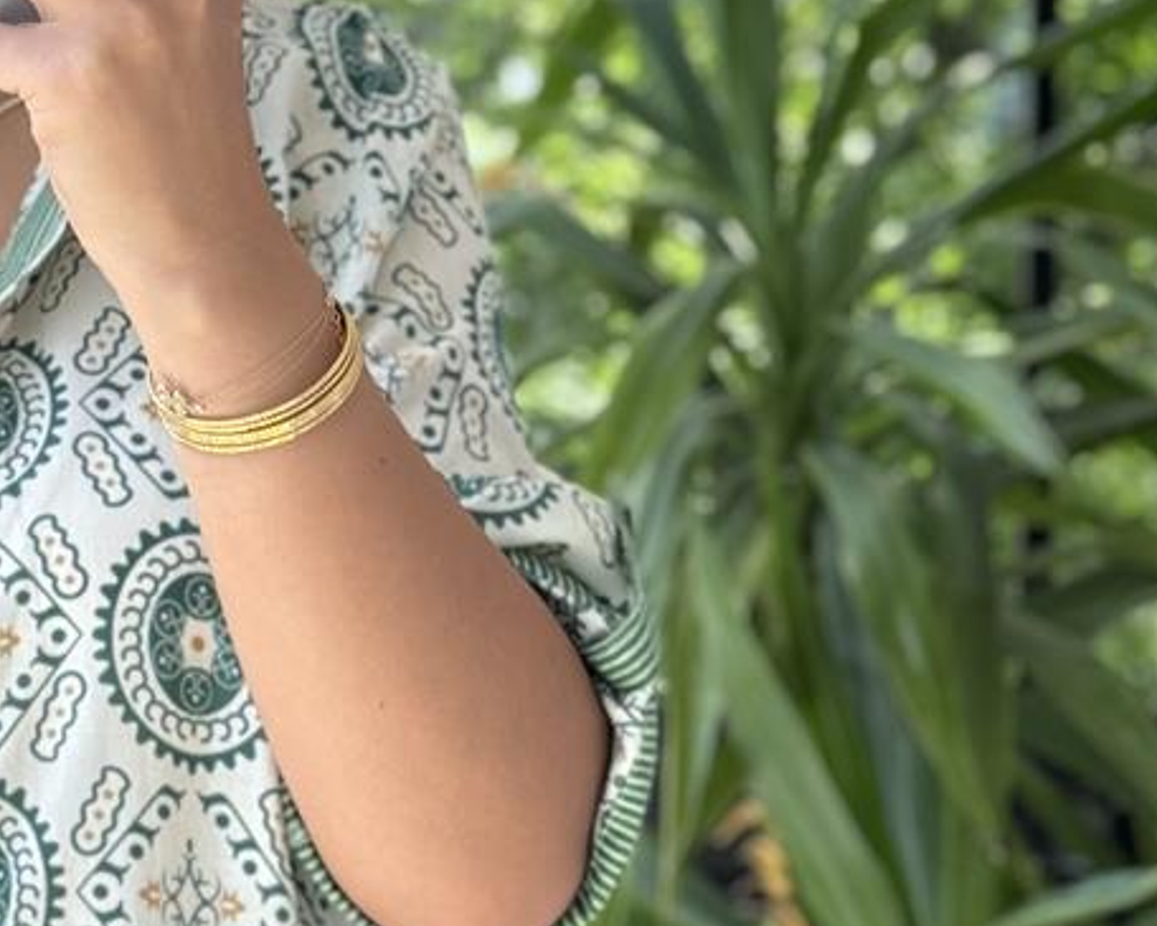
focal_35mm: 137
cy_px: 663
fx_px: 4692
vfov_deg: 11.3
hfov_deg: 13.9
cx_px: 8
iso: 64
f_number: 1.78
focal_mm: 6.76
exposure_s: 1/250
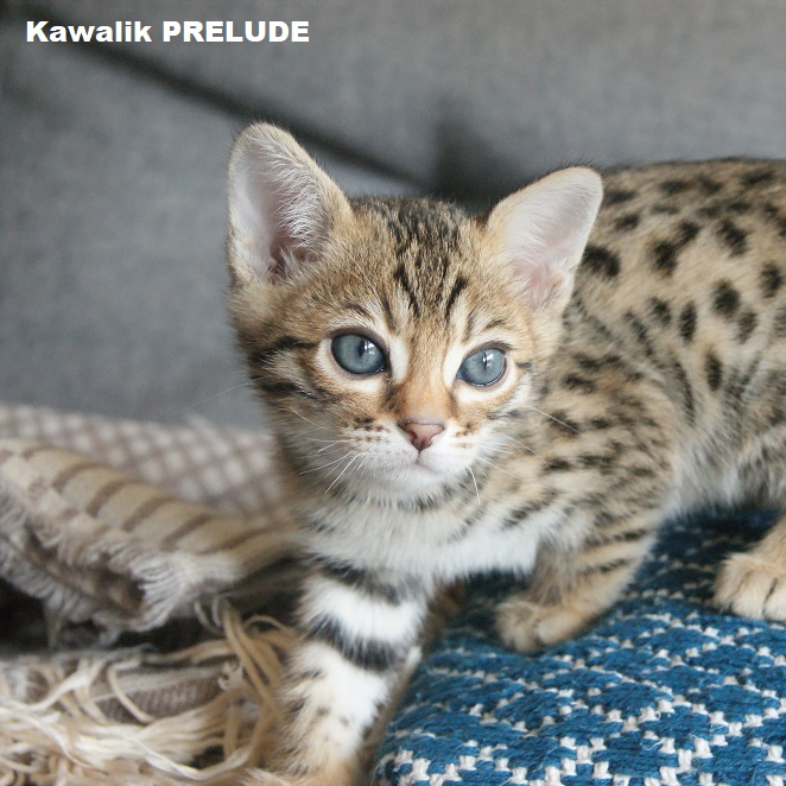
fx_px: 1978
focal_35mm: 77
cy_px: 392
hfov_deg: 22.3
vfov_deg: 22.5
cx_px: 557
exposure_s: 1/100
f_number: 5.6
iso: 1600
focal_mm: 40
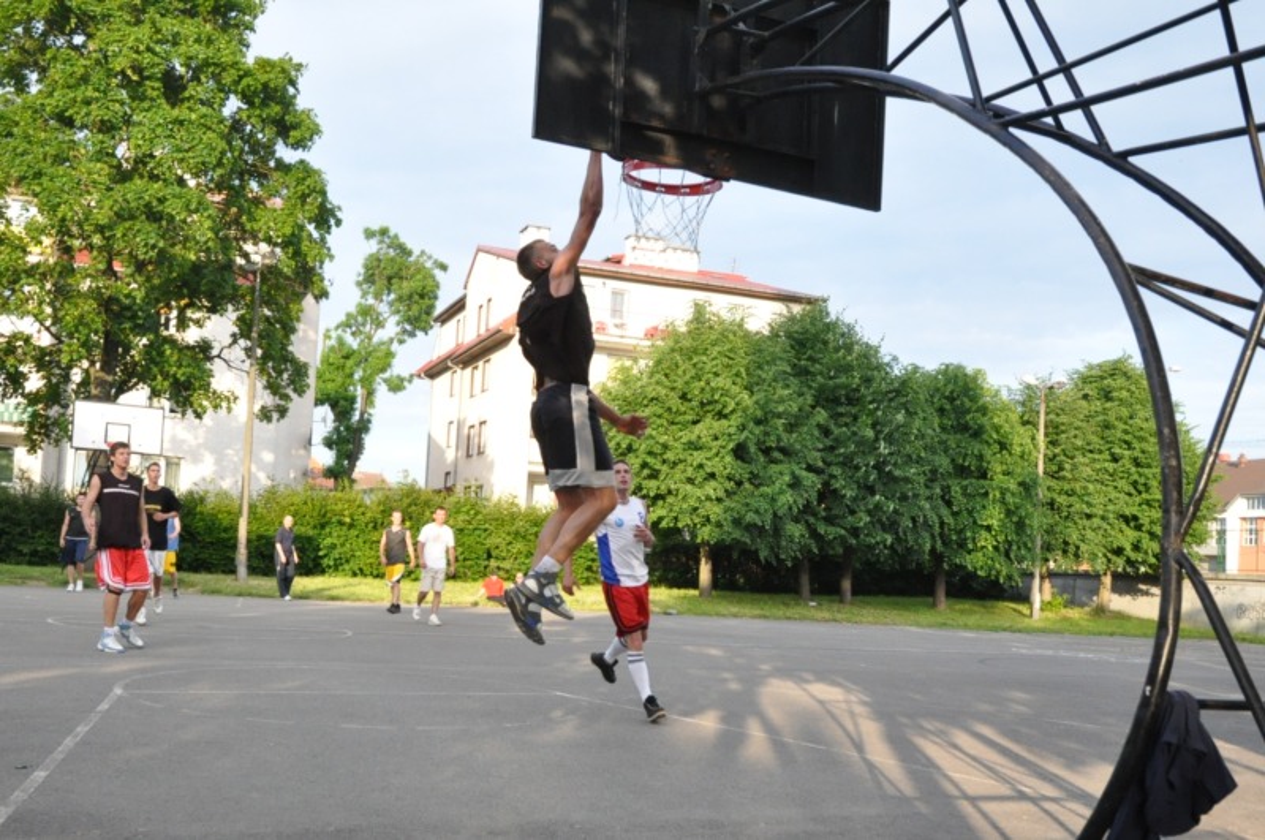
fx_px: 947
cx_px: 632
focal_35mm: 27
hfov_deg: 67.5
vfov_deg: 47.8
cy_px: 420
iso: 2000
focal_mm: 18
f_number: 5.6
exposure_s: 1/1250
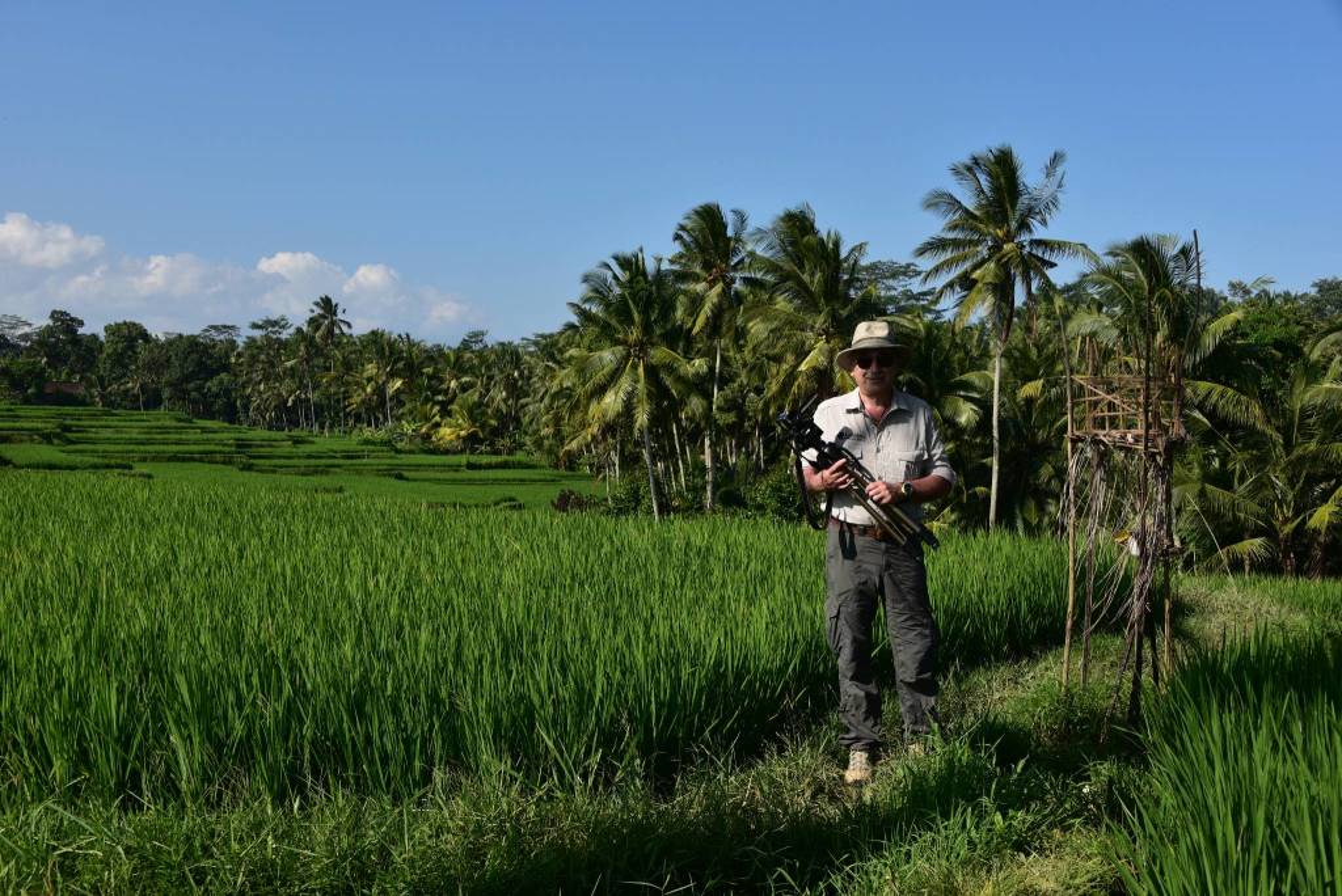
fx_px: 1492
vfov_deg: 33.4
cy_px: 448
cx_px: 671
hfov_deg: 48.4
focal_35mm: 40
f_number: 11
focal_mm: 40
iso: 360
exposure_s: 1/500
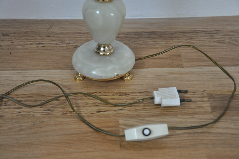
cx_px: 120
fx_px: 418
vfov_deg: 21.5
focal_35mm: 63
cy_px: 80
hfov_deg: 31.9
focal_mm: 42
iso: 1100
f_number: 4.8
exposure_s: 1/30
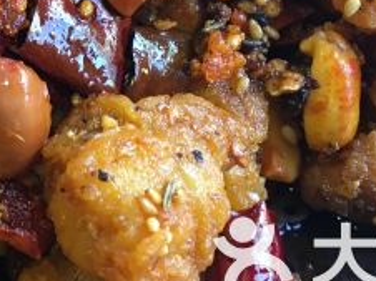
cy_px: -94
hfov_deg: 21.4
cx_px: 48
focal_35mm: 90
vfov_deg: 15.5
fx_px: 977
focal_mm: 4.15
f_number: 2.2
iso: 64
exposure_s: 1/33
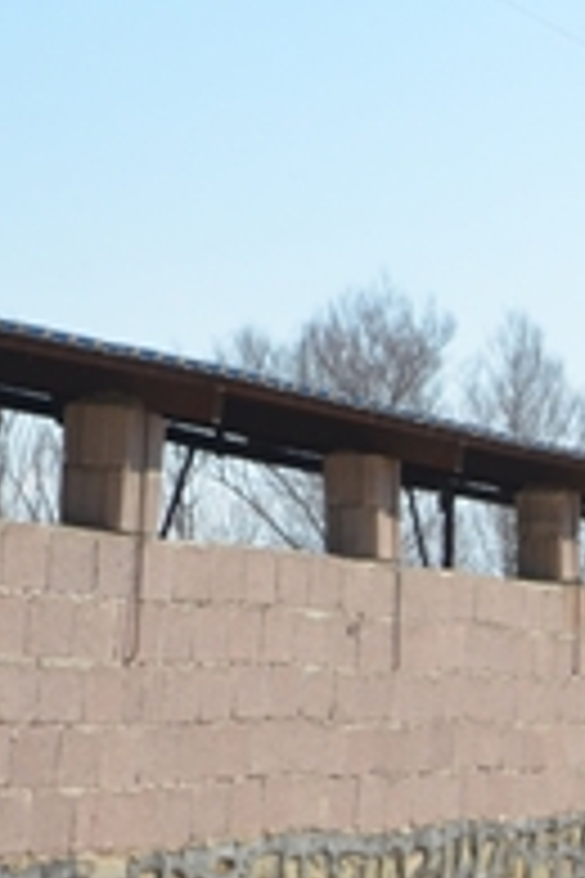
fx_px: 5094
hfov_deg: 6.4
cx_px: 1246
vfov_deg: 9.8
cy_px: 743
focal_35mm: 209
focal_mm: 34
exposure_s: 1/500
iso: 400
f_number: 11
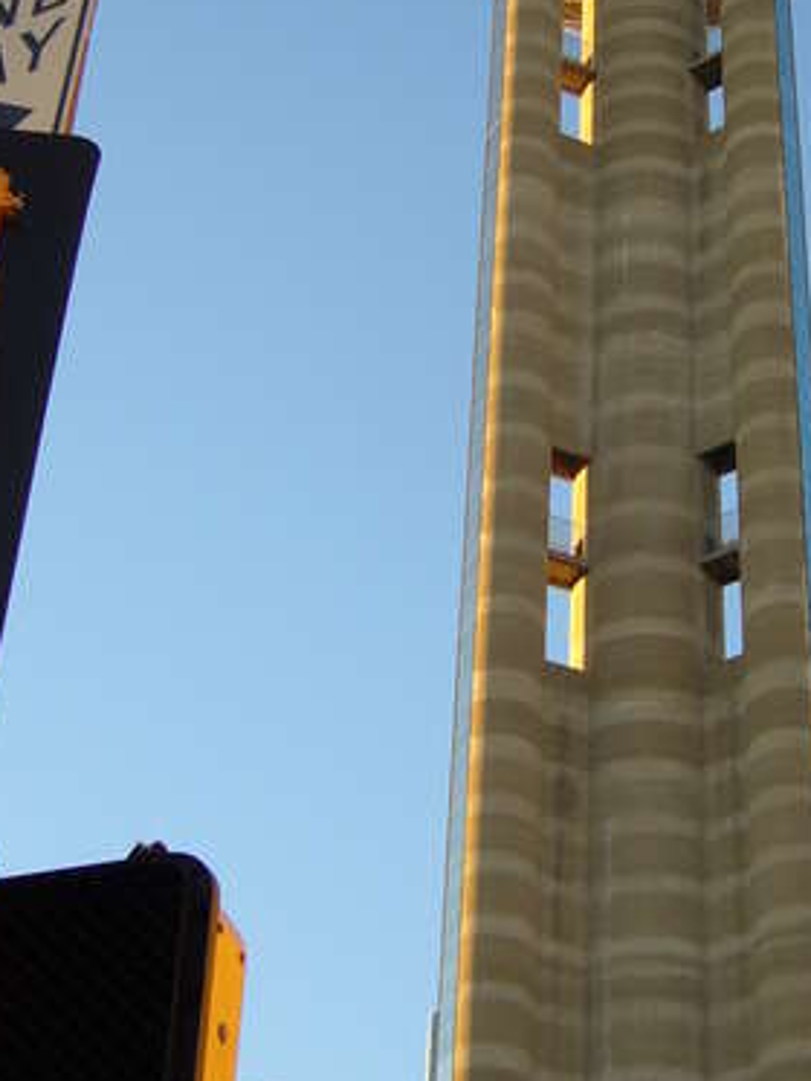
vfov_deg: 25.9
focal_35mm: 75
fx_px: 2342
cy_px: 400
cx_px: 600
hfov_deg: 19.5
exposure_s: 1/200
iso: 80
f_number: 2.8
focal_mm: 5.8
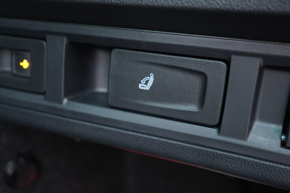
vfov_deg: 36.9
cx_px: 145
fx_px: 290
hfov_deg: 53.1
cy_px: 96
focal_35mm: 36
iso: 1250
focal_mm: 24
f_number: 2.8
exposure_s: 1/40
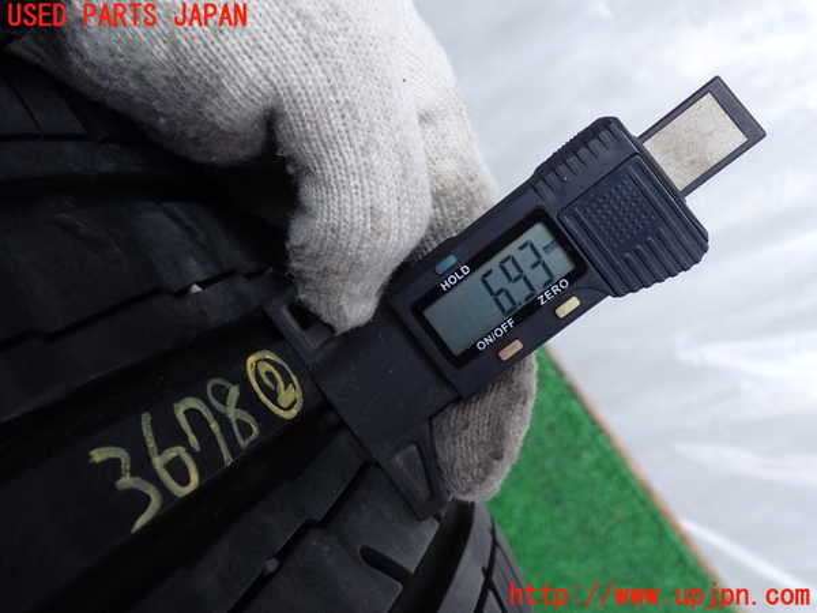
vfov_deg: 35.1
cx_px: 408
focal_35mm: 41
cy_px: 306
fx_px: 968
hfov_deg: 45.8
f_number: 2.8
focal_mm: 7.31
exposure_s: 1/125
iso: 200
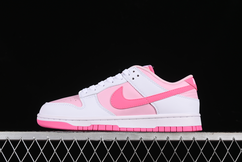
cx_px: 121
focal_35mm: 75
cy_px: 81
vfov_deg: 18.2
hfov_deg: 27.0
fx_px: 504
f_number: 8
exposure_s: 1/80
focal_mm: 50
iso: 160
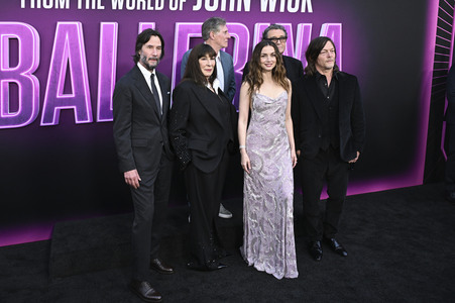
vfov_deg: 53.1
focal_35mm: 24
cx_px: 228
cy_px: 152
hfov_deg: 73.8
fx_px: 303
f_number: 5
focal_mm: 24
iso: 1600
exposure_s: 1/320
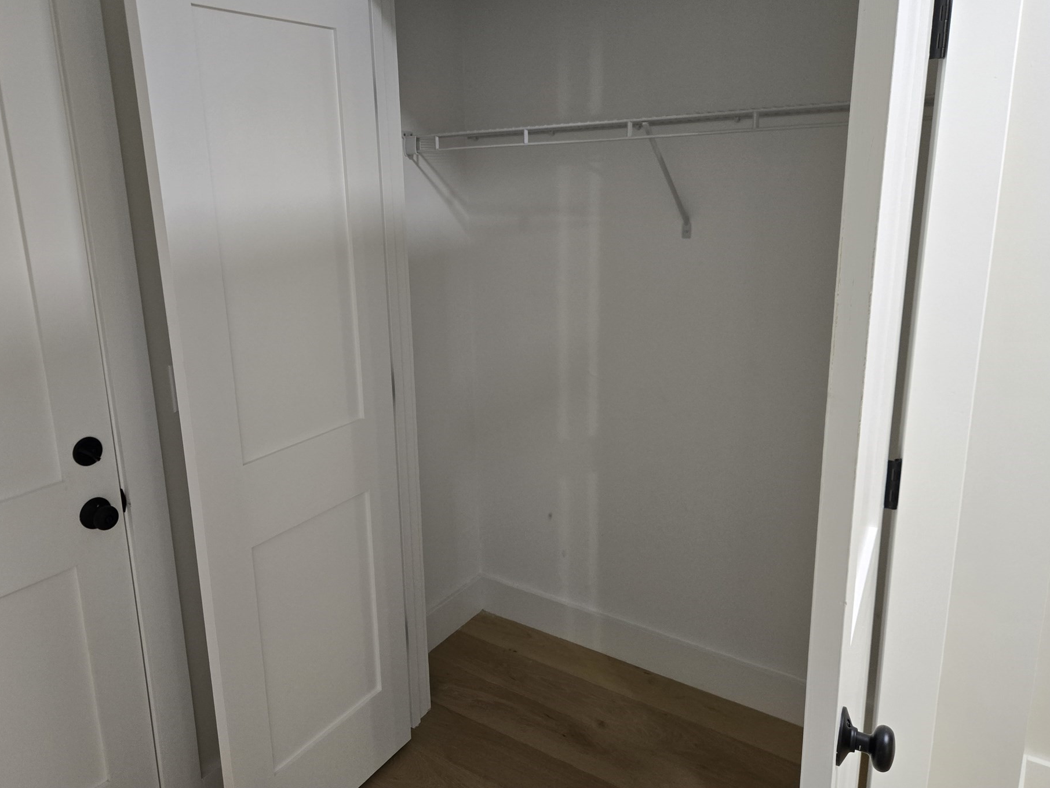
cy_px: 370
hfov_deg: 67.2
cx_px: 476
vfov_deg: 53.0
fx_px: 789
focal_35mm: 26
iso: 400
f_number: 1.8
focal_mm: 5.4
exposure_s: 1/120
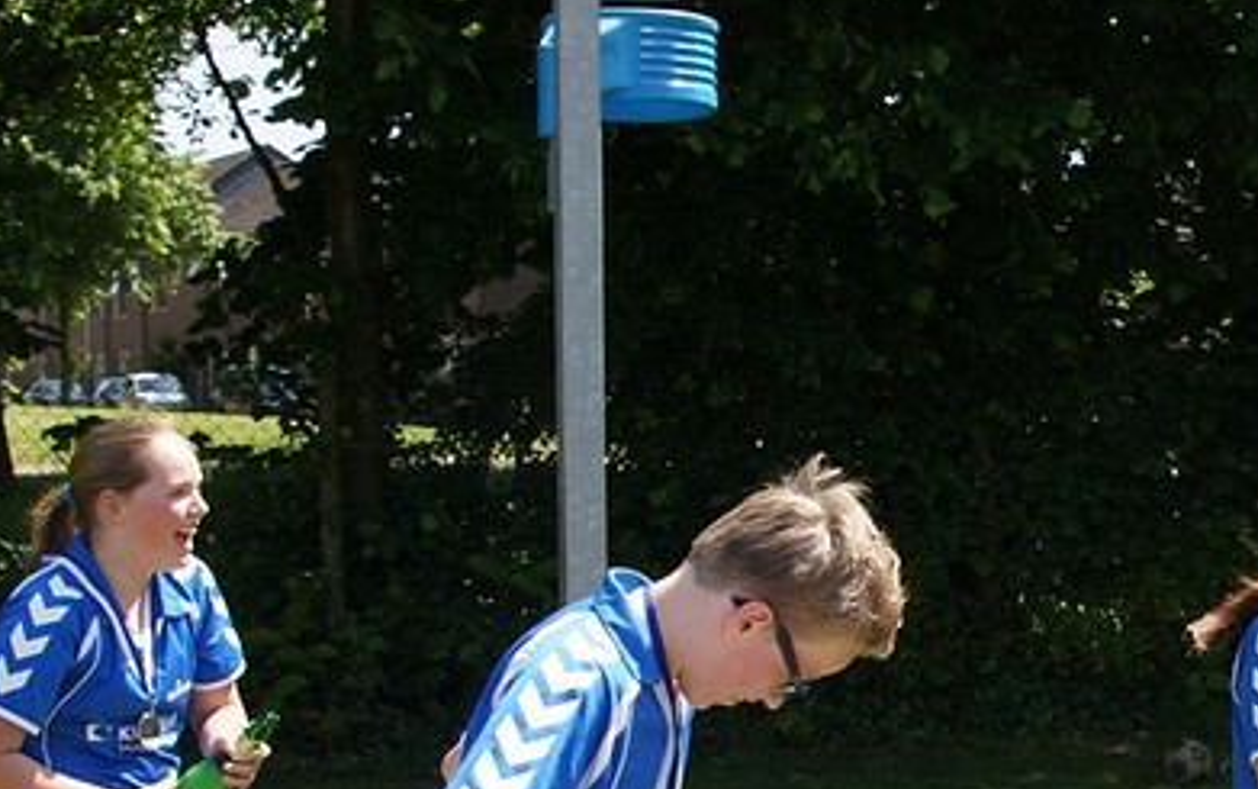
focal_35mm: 88
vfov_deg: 14.6
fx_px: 3019
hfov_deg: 22.1
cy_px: 824
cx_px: 1412
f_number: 7.1
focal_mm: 22
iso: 160
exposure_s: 1/250
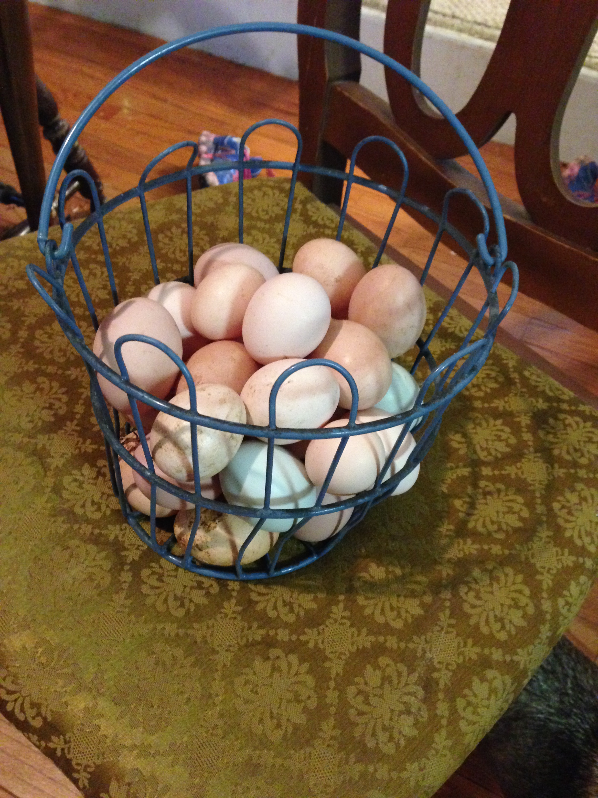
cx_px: 299
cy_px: 399
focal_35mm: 33
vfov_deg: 55.4
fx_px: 760
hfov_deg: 42.9
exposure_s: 1/15
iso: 640
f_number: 2.4
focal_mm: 4.12
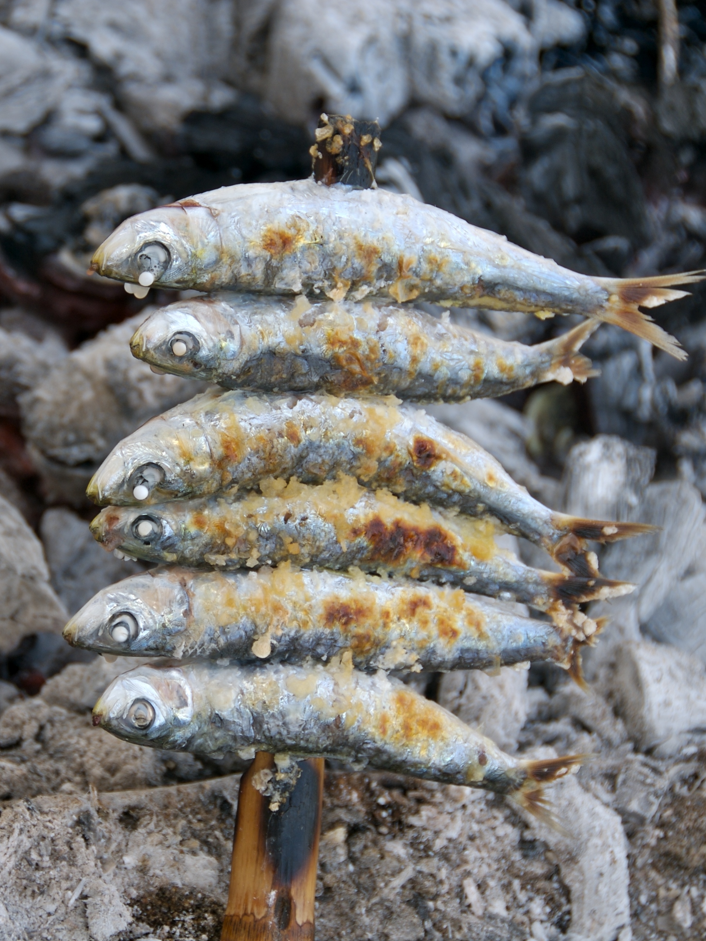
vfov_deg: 11.1
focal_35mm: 178
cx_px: 175
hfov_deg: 8.3
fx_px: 4840
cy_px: 472
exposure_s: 1/125
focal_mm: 82
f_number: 5.6
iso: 100
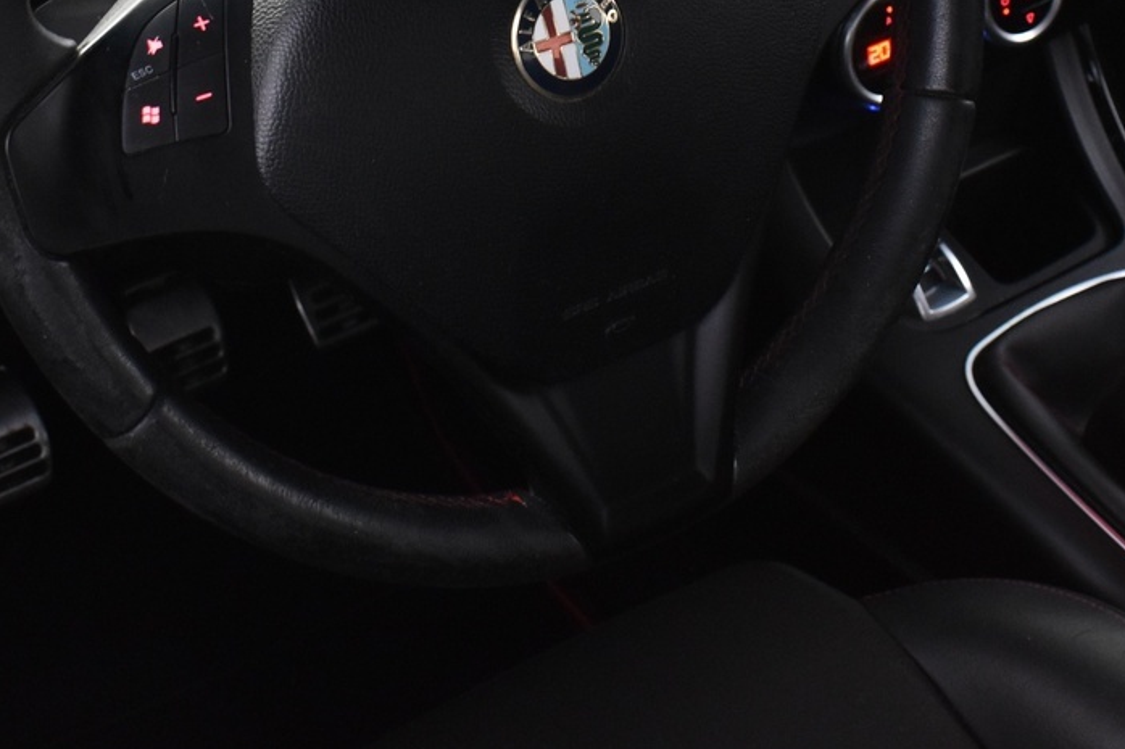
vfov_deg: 18.1
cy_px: -13
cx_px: 530
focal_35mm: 73
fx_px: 2286
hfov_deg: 27.6
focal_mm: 21
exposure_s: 1/8
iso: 1250
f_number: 5.6
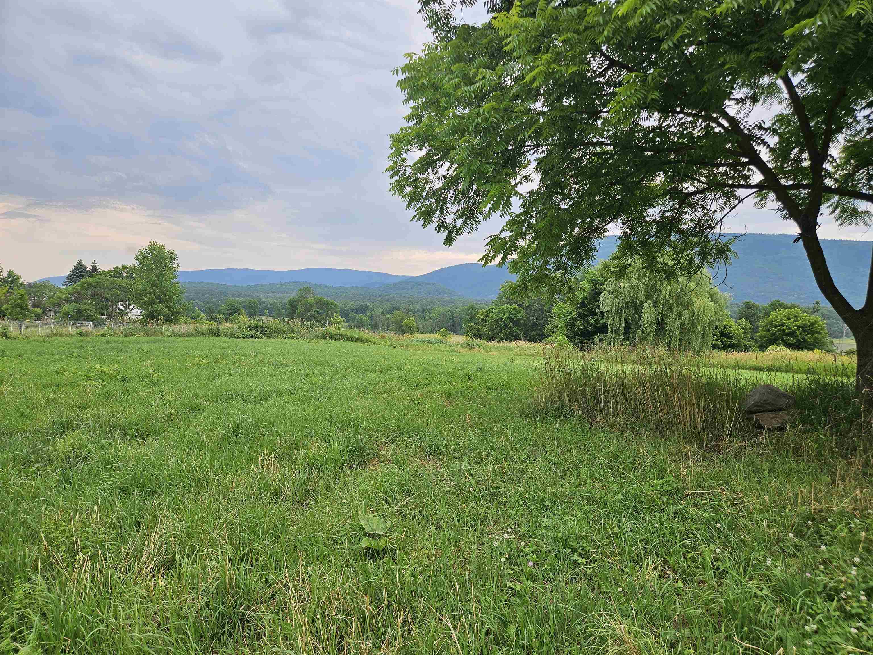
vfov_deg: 58.9
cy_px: 328
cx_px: 436
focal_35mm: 23
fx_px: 580
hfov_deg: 73.9
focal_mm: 5.4
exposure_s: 1/326
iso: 25
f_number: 1.8
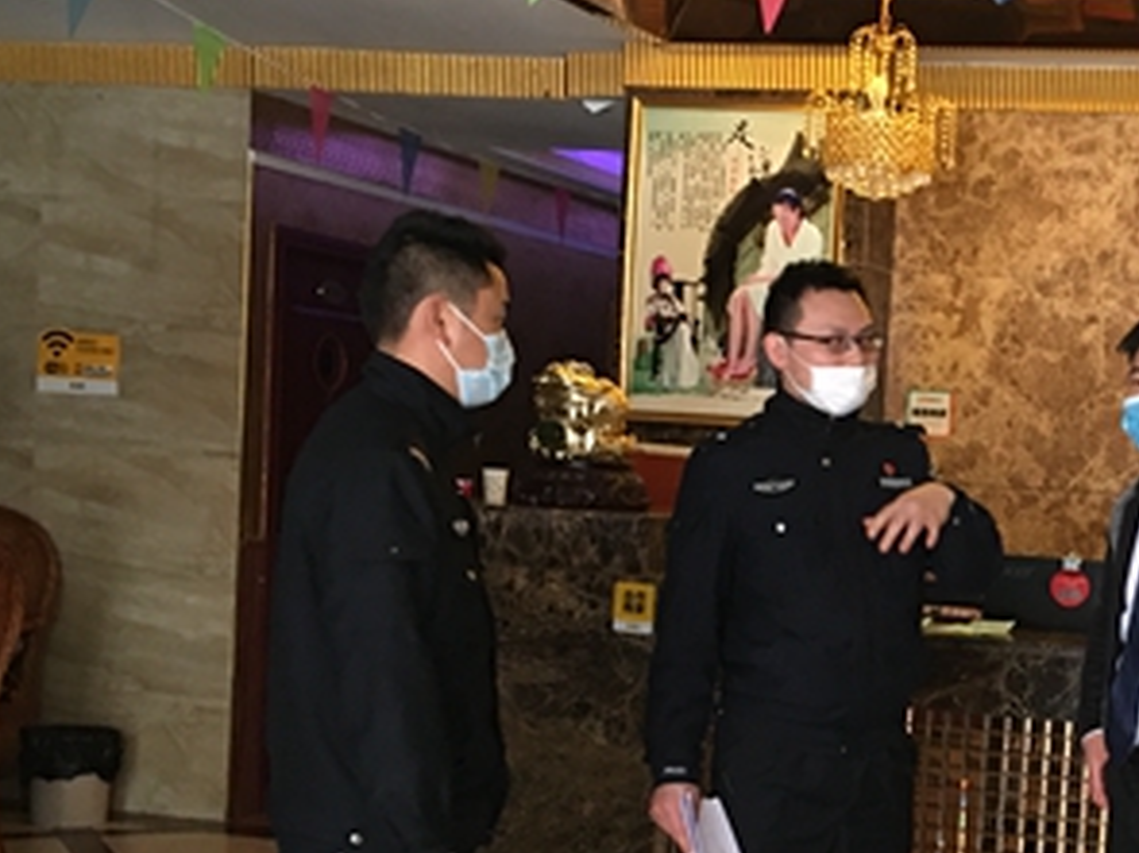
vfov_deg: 23.1
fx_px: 2072
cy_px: 606
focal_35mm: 63
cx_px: 1073
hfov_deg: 29.2
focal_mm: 4.15
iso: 100
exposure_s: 1/8
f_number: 2.2
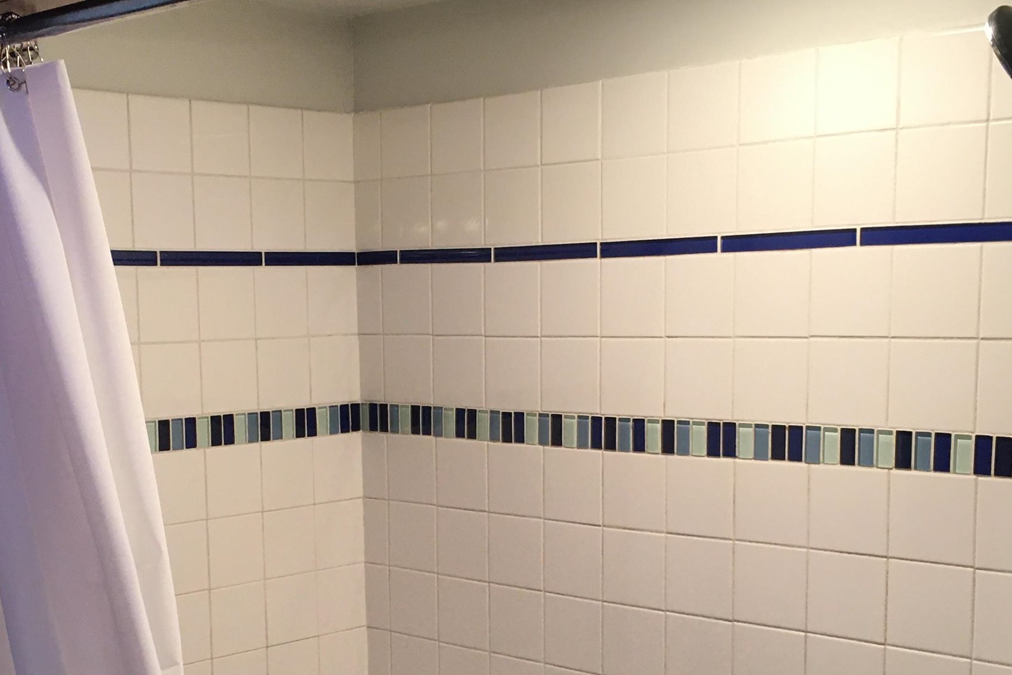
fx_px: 1546
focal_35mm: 55
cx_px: 393
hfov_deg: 36.1
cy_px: 506
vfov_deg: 24.3
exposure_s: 1/30
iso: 40
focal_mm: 4.15
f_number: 2.2
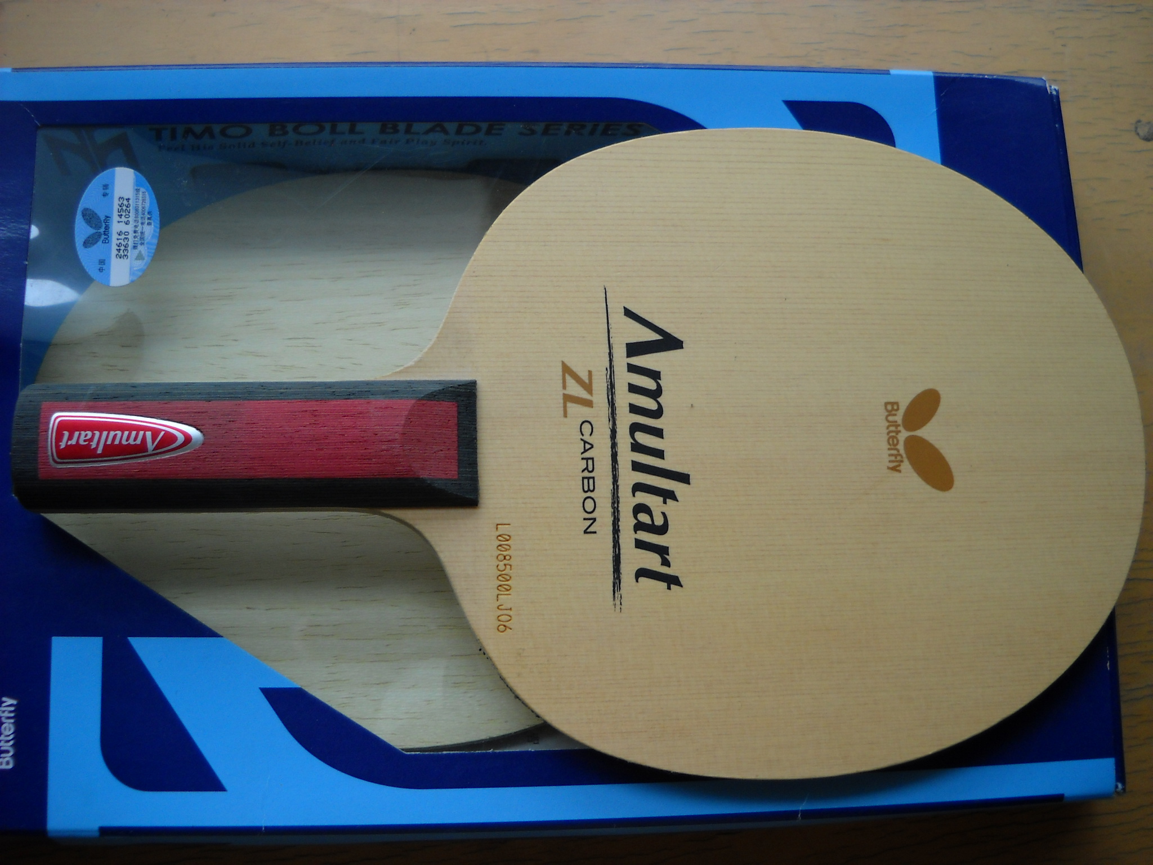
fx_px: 1366
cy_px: 432
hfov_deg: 45.8
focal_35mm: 41
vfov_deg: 35.1
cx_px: 576
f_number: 3.1
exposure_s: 1/60
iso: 95
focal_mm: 6.72
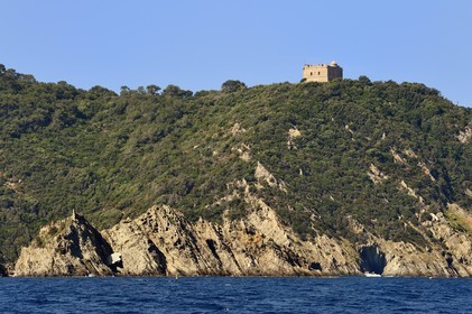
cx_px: 236
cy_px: 157
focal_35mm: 150
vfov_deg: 9.1
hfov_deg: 13.7
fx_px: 1965
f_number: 8
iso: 200
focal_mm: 150
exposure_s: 1/500
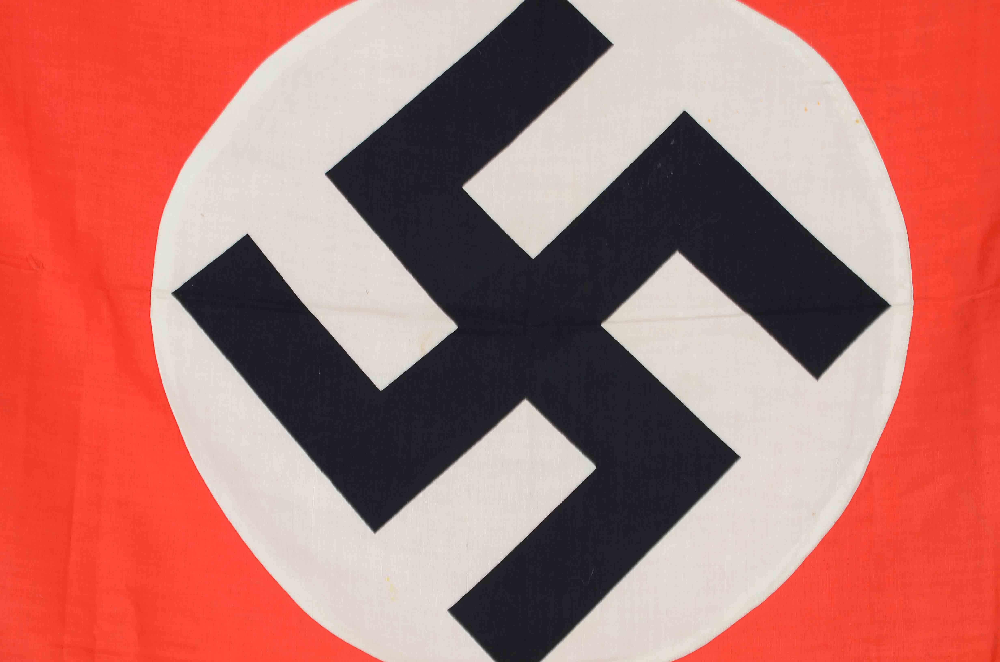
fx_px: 1913
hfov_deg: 29.3
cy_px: 331
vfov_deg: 19.6
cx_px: 500
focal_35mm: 69
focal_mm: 46
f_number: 8
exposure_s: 1/80
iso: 100
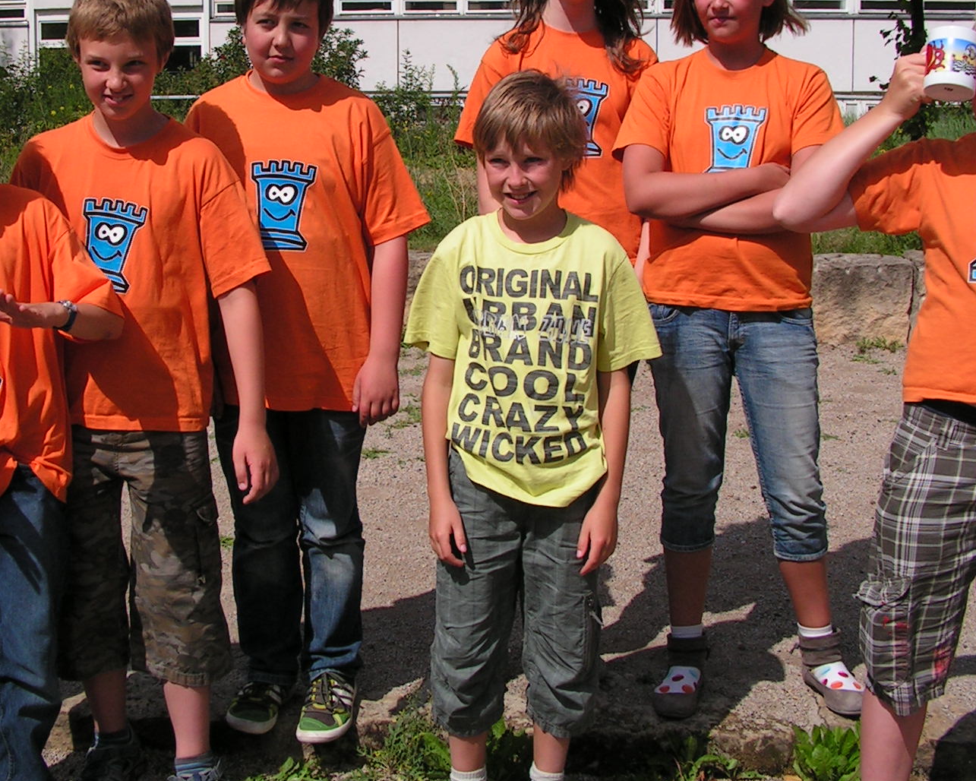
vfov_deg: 27.0
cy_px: 285
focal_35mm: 56
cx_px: 400
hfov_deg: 33.5
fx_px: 1618
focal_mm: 6
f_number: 4.8
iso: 64
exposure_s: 1/1000
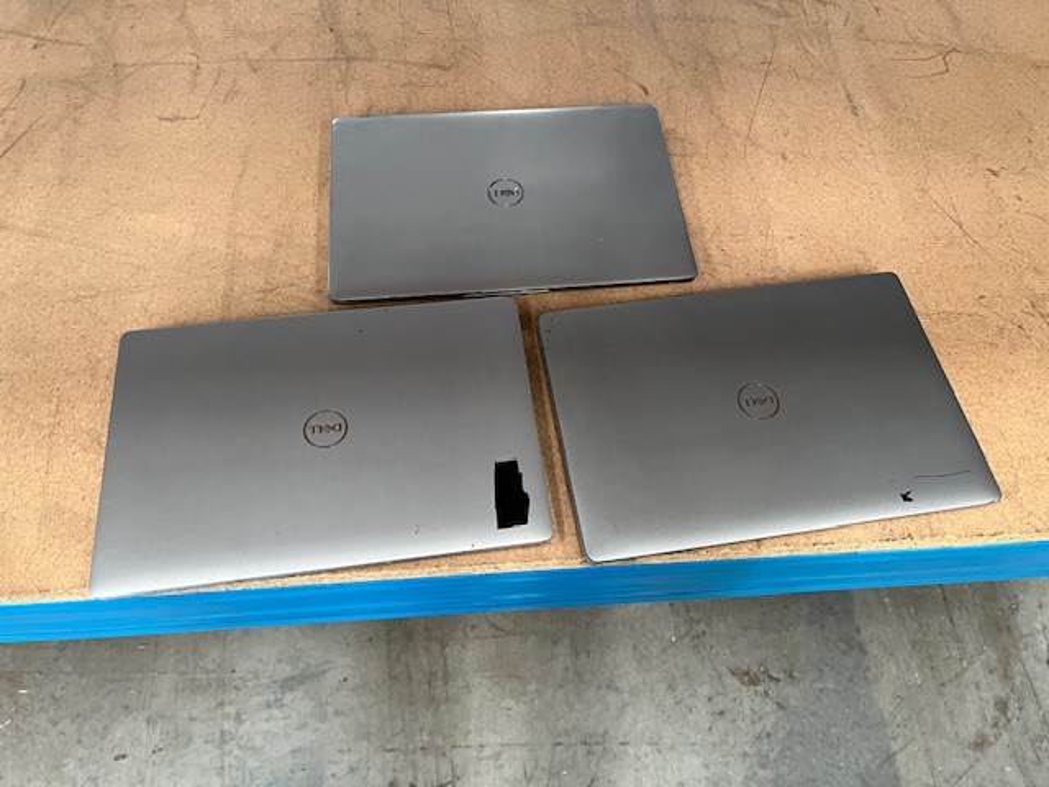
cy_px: 394
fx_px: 788
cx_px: 524
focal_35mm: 26
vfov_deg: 53.1
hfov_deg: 67.3
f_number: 1.6
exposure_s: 1/60
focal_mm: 5.1
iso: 200
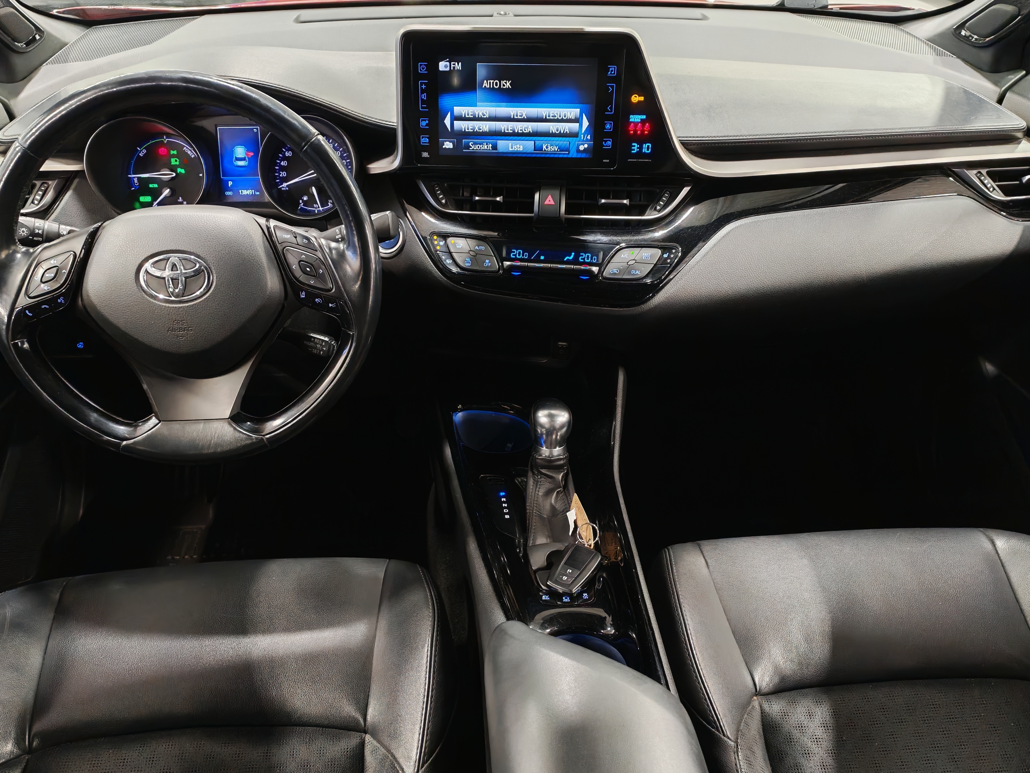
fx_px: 922
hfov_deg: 58.4
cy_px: 386
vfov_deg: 45.4
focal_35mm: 31
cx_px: 515
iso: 2500
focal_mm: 6.12
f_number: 1.9
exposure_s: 1/50
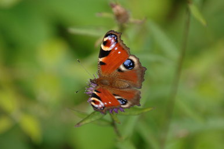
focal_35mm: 300
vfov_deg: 4.6
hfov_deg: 6.9
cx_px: 112
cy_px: 74
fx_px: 1864
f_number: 4
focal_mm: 200
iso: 640
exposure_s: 1/500
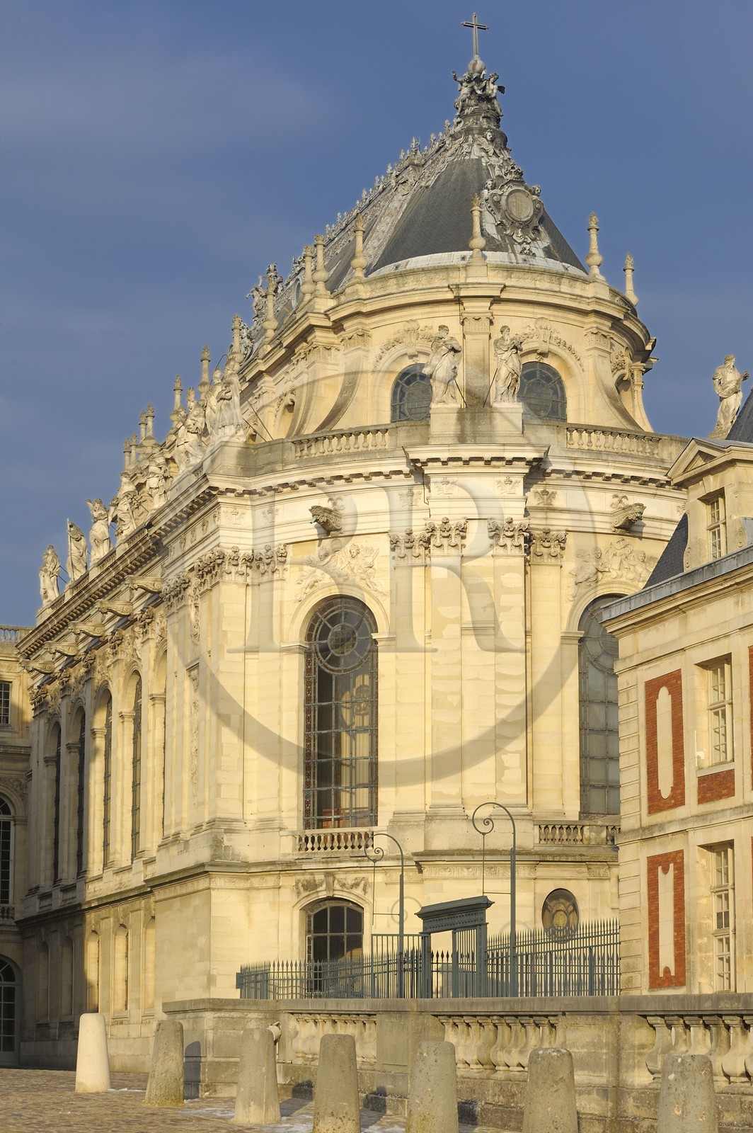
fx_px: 2200
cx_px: 376
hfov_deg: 19.4
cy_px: 566
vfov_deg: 28.9
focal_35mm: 70
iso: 200
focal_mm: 70
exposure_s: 1/160
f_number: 13
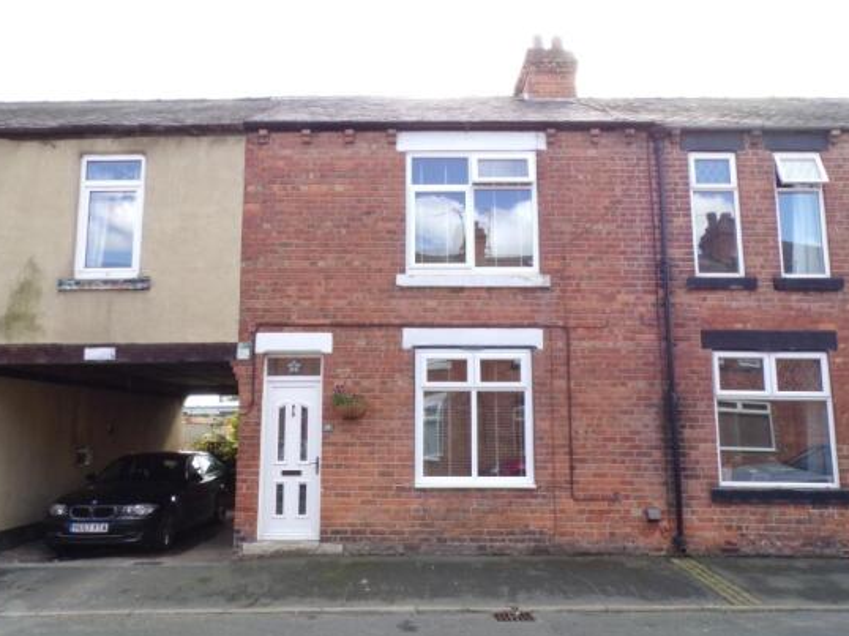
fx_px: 637
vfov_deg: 53.0
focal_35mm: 26
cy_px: 334
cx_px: 414
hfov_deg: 67.3
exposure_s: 1/60
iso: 200
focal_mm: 4.3
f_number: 8
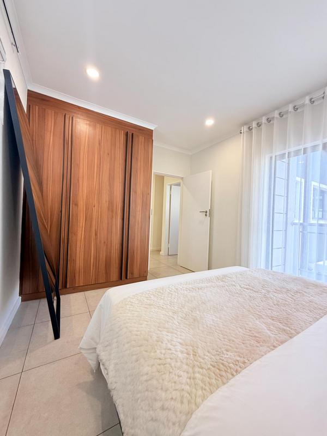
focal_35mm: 14
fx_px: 176
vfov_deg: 102.1
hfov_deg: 85.7
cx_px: 164
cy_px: 218
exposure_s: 1/99
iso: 80
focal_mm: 2.22
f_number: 2.2
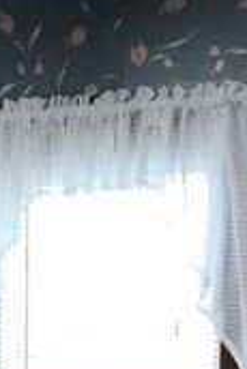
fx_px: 1335
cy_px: 564
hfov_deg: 10.2
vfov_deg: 14.6
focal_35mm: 130
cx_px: -127
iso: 50
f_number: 1.8
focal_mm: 3.99
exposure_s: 1/15
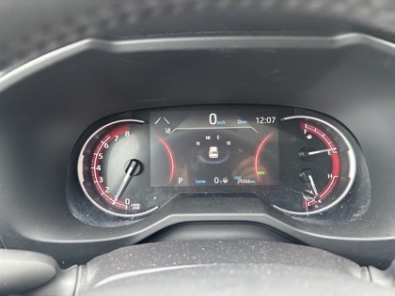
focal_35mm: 26
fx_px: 297
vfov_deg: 53.1
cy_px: 148
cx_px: 198
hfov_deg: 67.3
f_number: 1.6
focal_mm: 5.96
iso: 200
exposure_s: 1/49
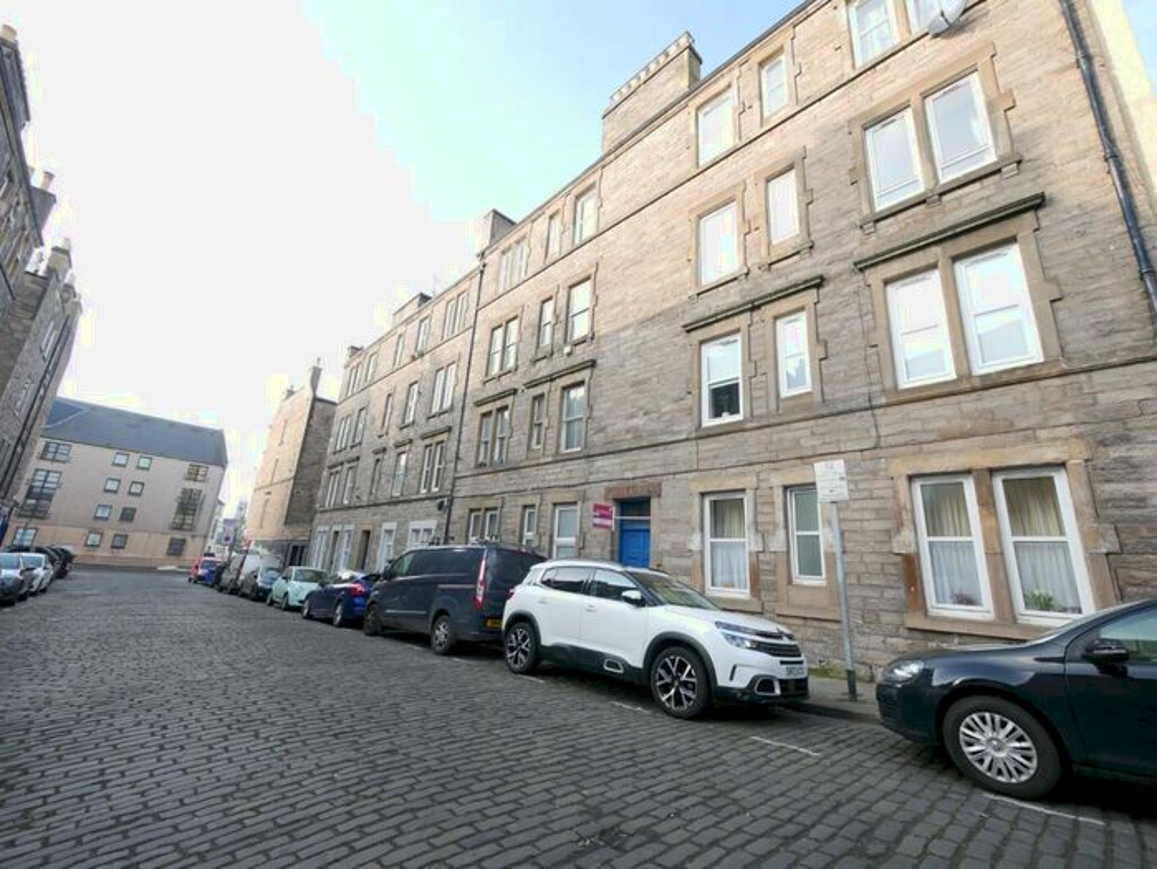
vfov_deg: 85.7
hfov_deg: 102.0
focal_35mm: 14
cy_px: 434
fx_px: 468
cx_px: 578
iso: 200
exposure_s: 1/160
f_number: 4.5
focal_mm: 7
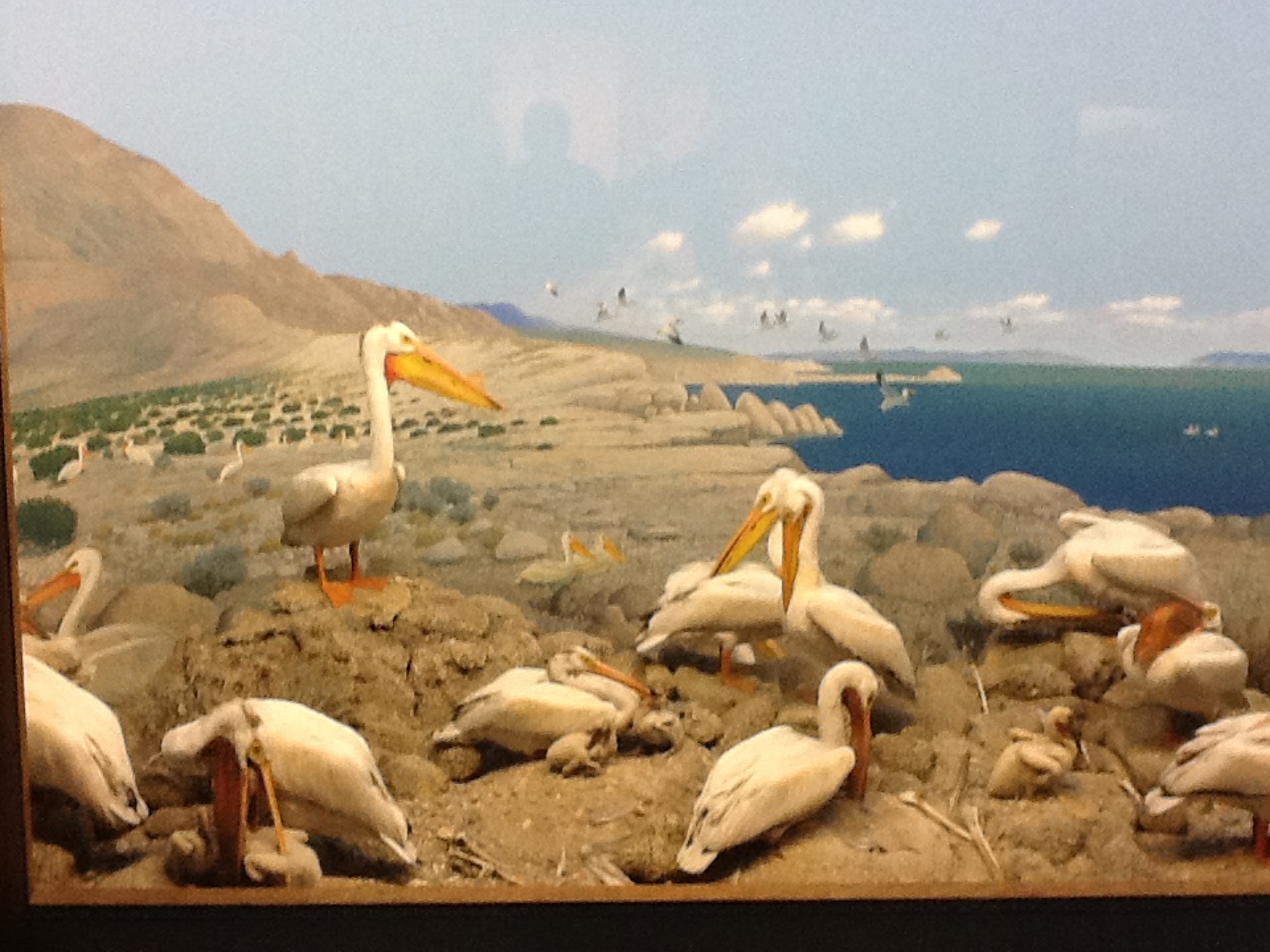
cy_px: 476
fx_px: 1614
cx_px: 635
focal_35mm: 44
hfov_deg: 42.9
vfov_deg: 32.9
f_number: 2.4
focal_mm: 2.03
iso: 100
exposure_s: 1/30
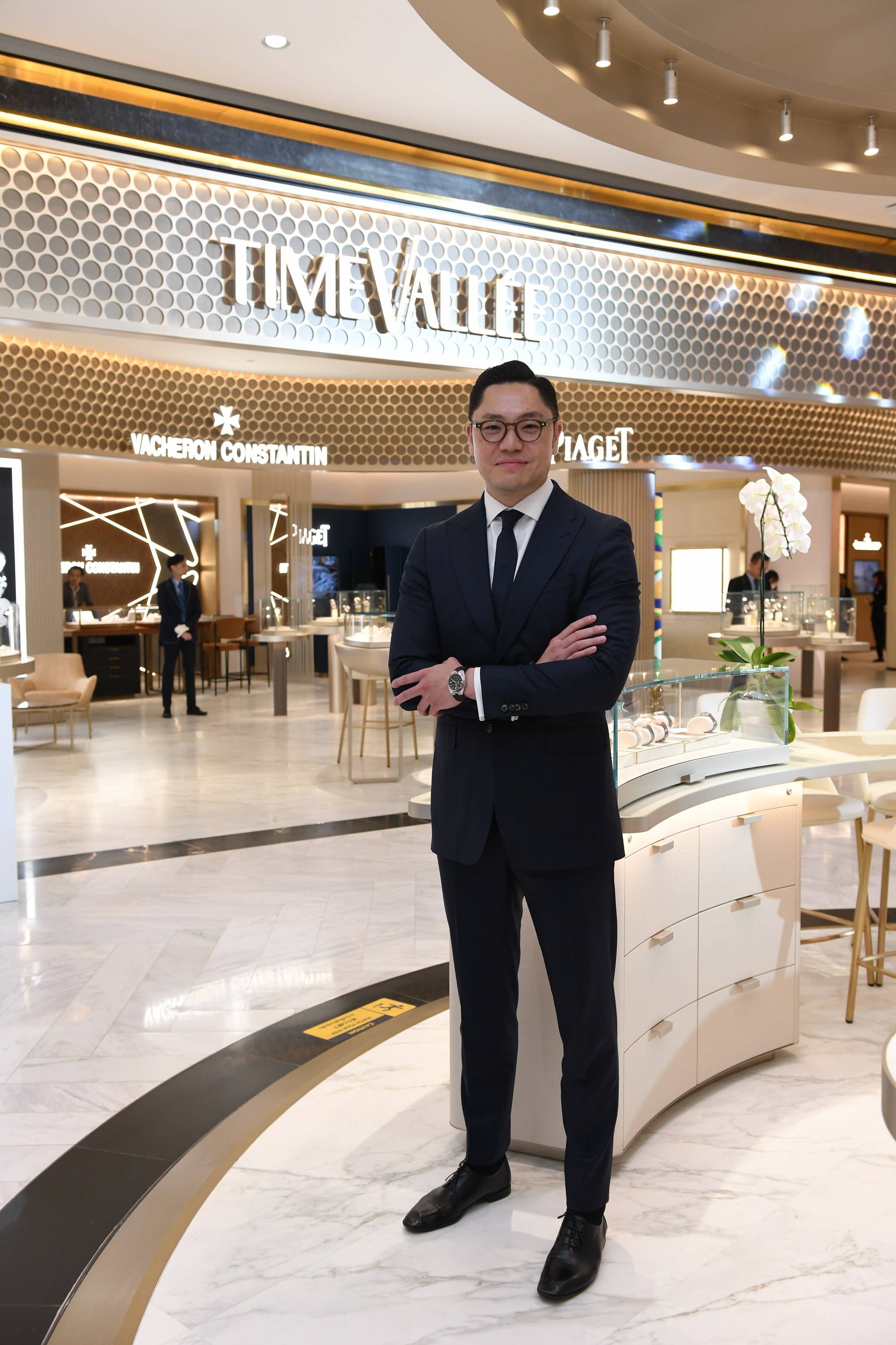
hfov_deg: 38.9
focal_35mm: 34
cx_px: 448
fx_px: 1269
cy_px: 672
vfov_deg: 55.8
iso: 800
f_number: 4.5
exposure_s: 1/160
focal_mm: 34
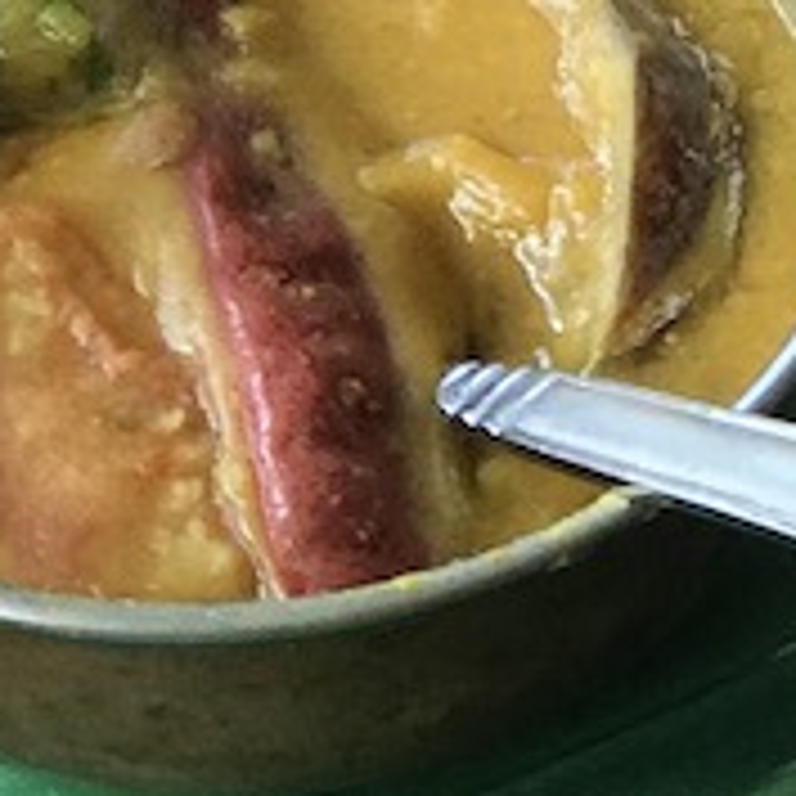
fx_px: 7909
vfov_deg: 5.6
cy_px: -771
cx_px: 850
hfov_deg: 5.7
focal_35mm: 304
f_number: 2.8
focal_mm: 6.6
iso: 25
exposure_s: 1/50
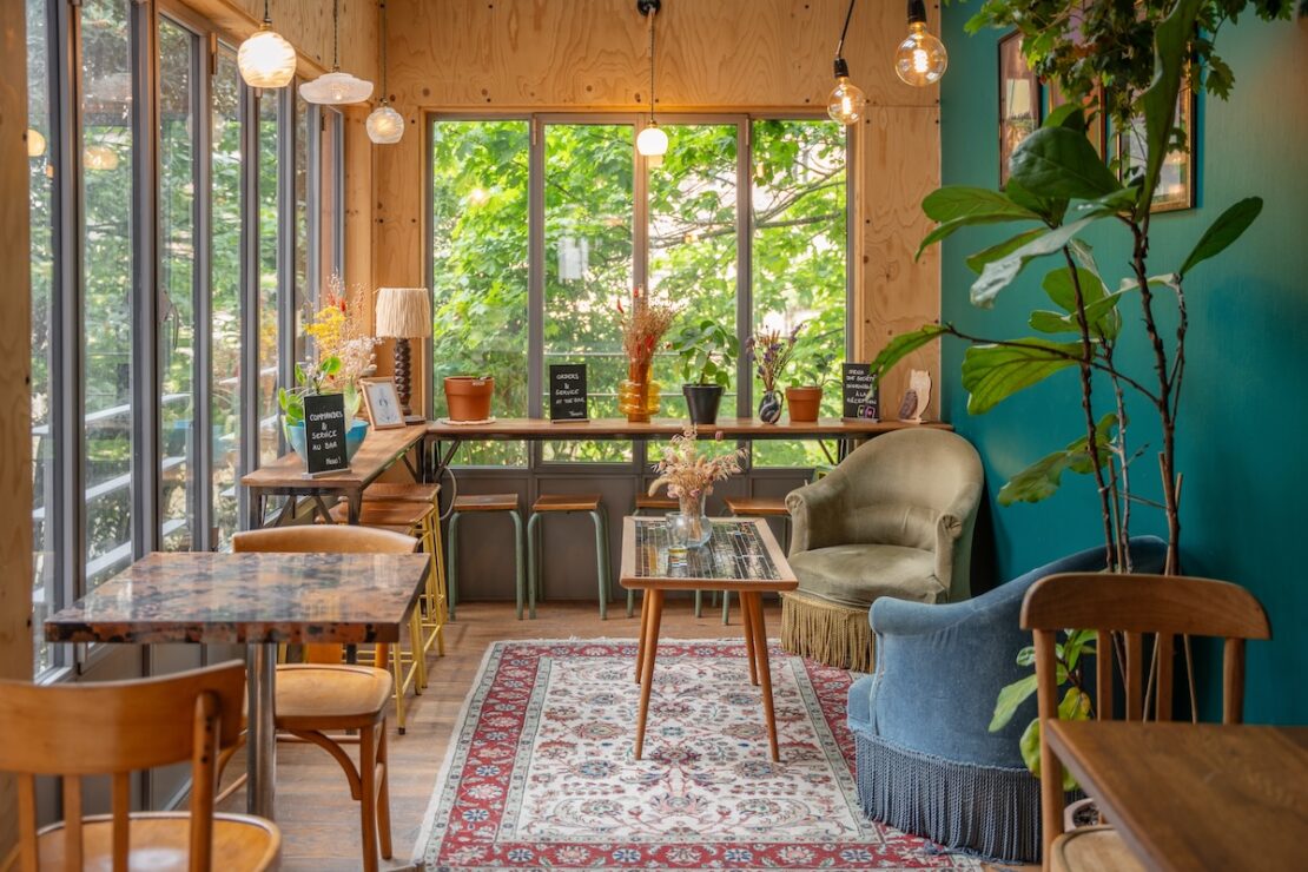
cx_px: 654
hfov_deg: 53.9
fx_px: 1286
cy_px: 436
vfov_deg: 37.5
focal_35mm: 35
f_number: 2.8
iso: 100
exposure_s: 1/50
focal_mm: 35.4
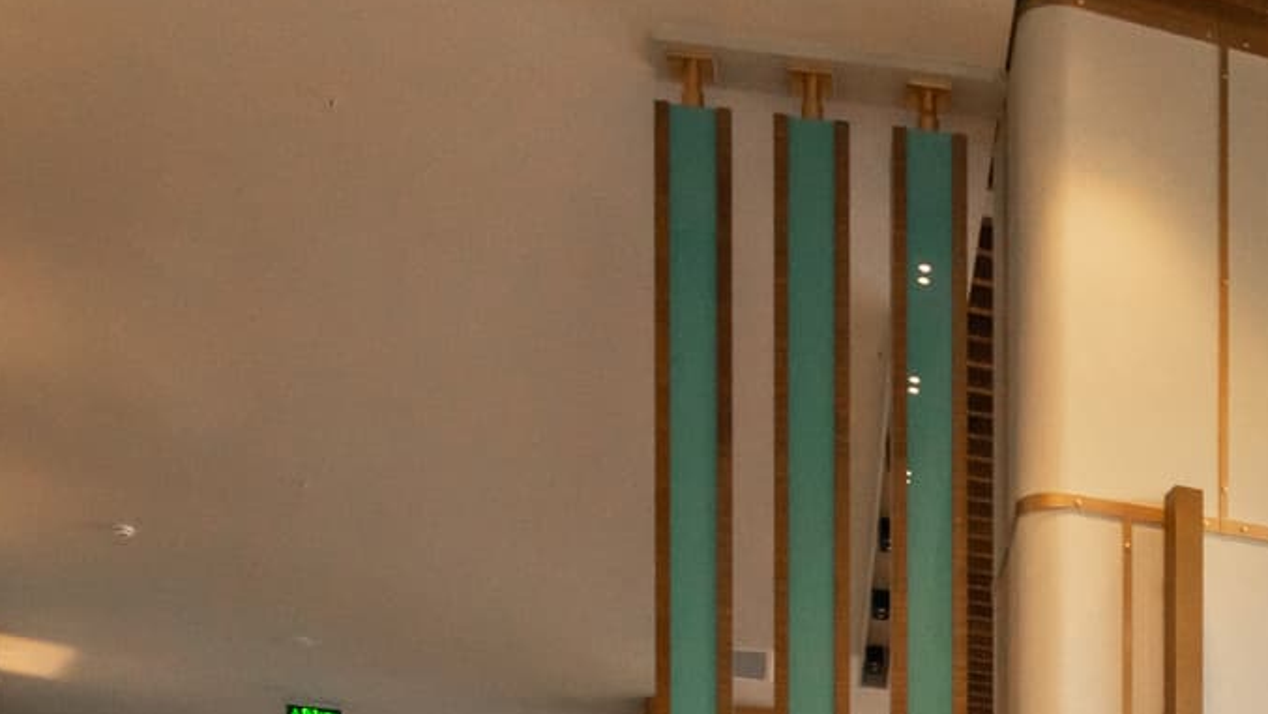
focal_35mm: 65
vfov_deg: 17.3
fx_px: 2186
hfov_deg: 30.3
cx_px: 1236
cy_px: 957
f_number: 5.6
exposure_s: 1/250
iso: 320
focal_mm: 14
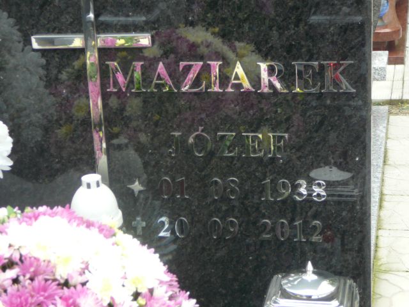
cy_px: 154
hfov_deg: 22.5
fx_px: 1028
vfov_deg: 17.0
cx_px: 204
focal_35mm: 87
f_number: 3.8
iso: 125
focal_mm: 13
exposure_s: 1/30
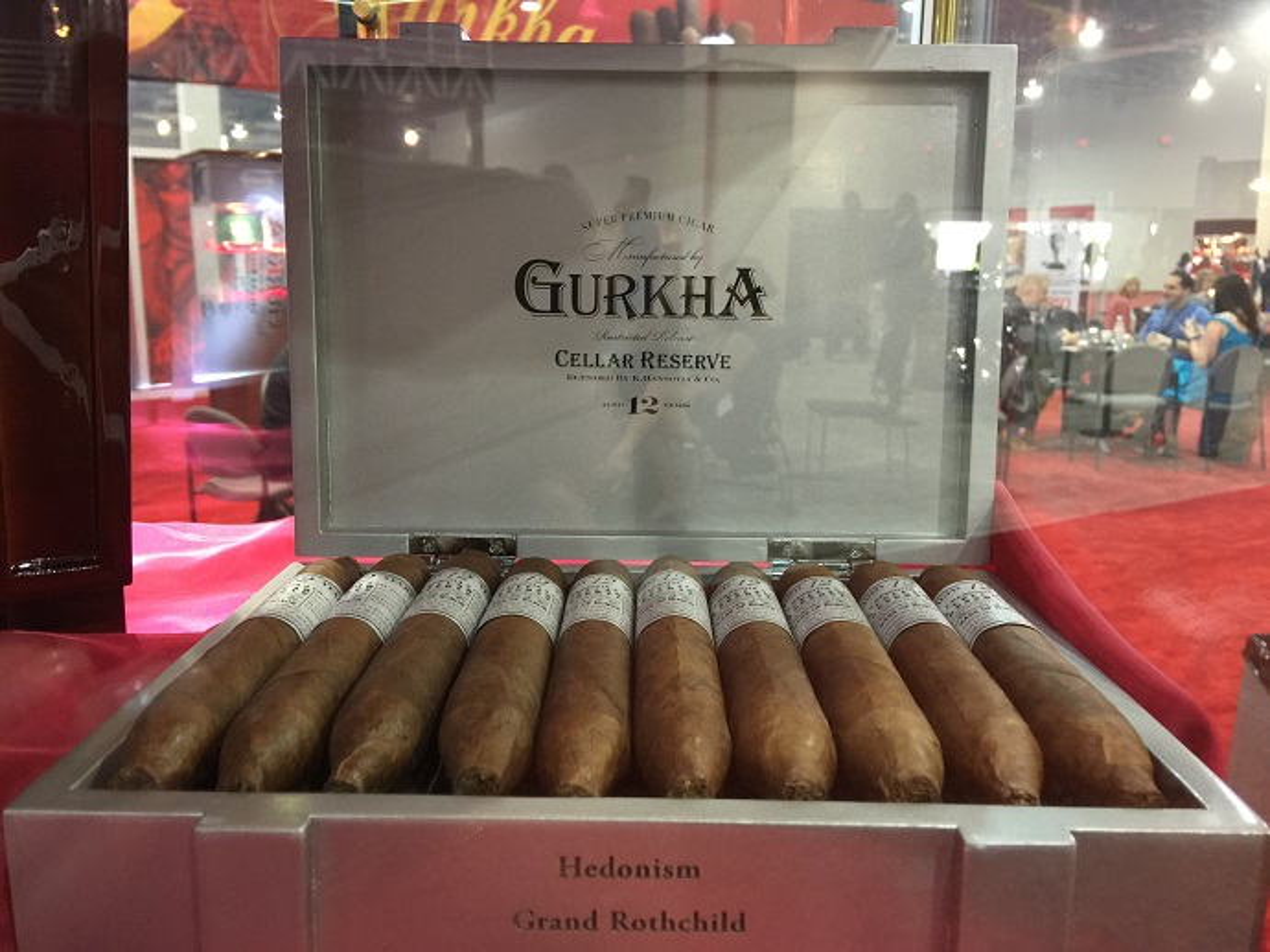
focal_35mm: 29
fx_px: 1064
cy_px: 476
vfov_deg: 48.2
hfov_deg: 61.7
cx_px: 635
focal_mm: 4.15
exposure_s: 1/10
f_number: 2.2
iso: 100
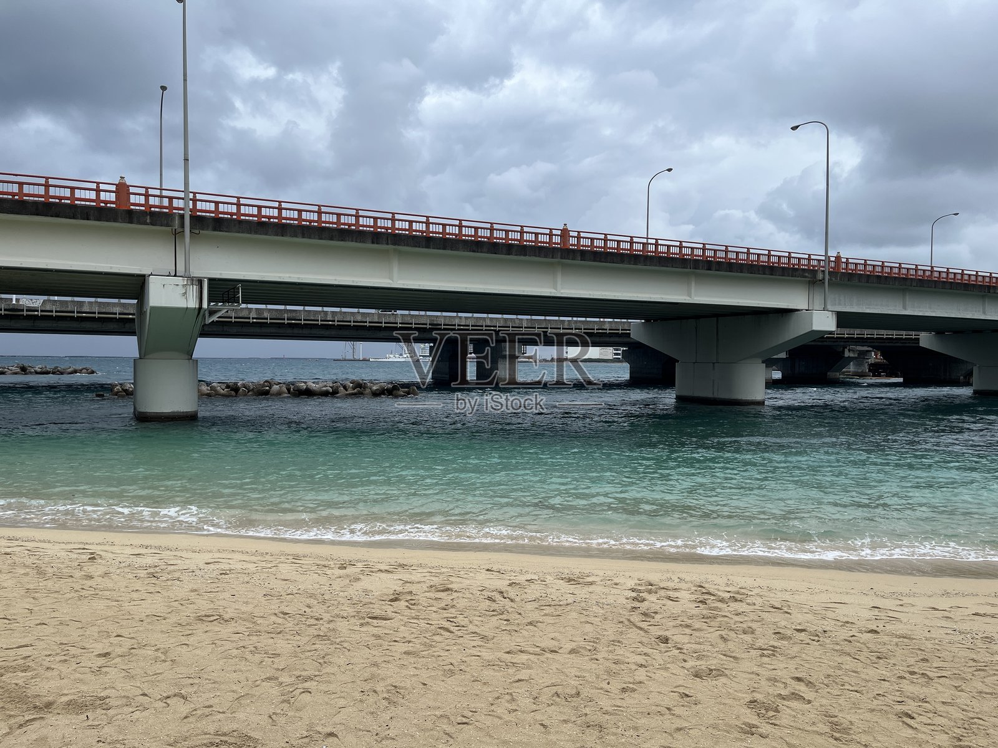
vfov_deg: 53.1
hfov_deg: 67.3
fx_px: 750
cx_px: 499
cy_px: 374
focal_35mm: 26
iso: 50
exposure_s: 1/1056
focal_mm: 5.1
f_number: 1.6
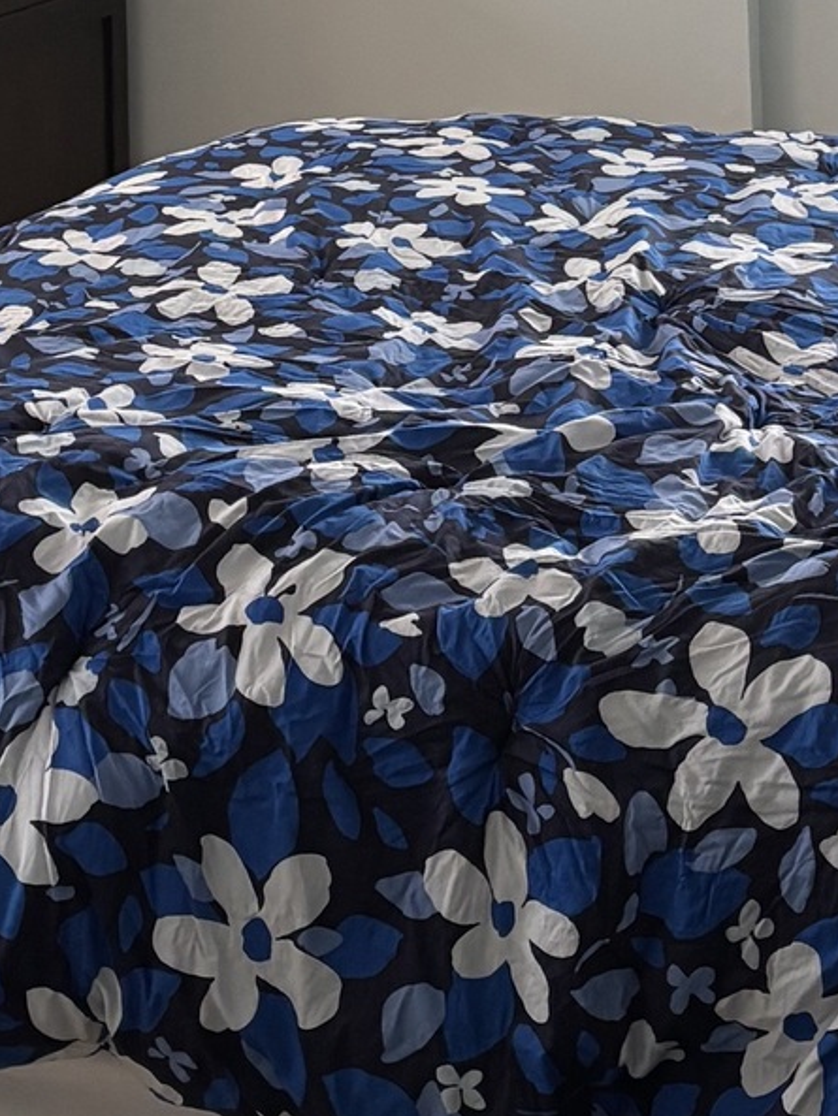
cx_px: 463
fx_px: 3259
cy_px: -105
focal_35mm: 101
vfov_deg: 18.7
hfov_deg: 14.7
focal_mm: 5.96
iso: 200
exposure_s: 1/60
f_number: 1.6
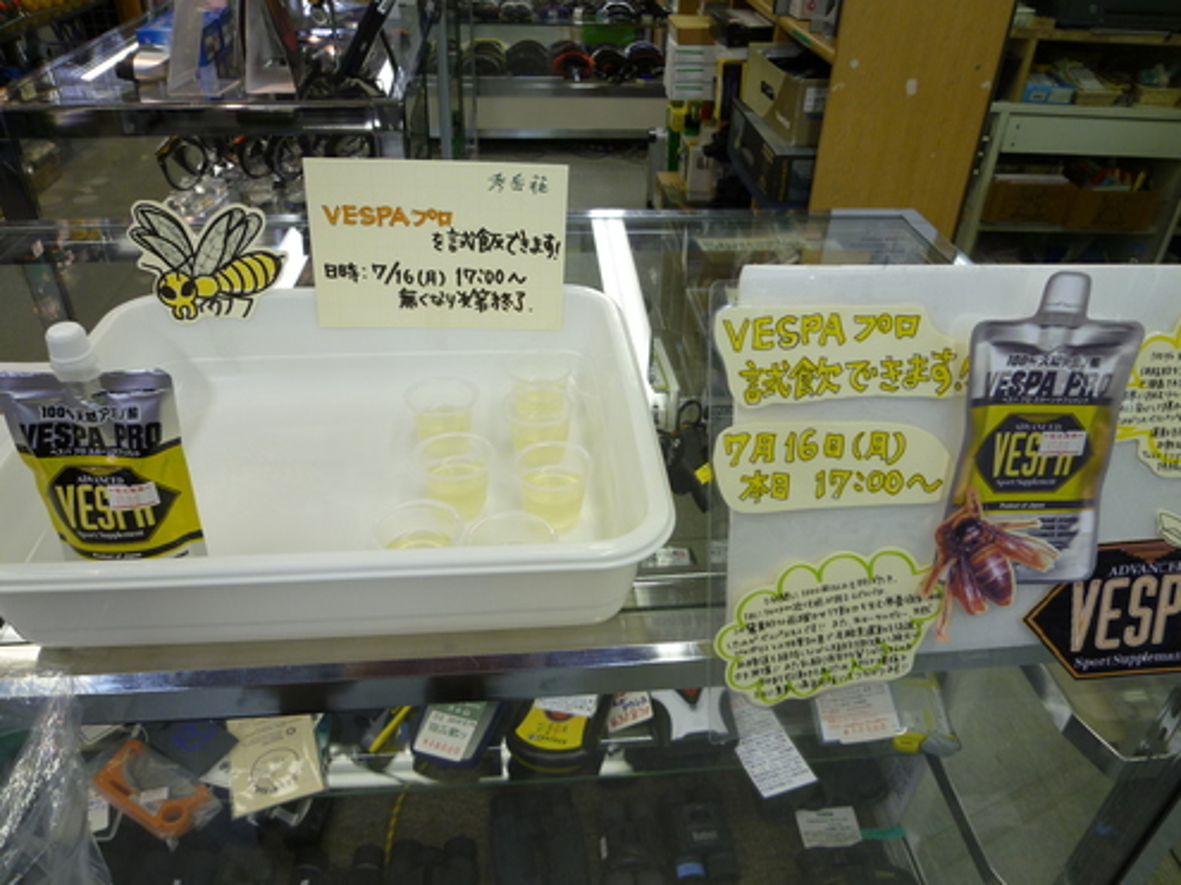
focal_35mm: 25
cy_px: 442
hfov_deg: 69.4
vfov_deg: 54.9
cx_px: 590
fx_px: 853
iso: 80
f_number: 2.8
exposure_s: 1/40
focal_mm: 4.5
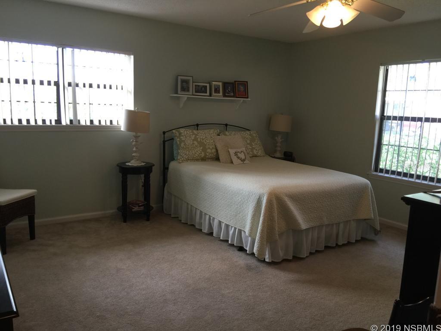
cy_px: 166
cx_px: 220
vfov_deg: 48.2
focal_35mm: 29
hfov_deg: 61.7
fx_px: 369
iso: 40
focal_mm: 4.15
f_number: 2.2
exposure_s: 1/15
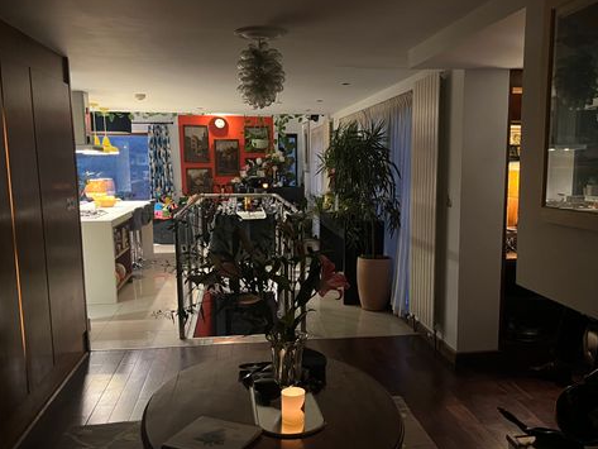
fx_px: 570
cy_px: 250
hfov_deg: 55.2
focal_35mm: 33
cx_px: 330
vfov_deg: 42.9
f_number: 1.6
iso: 640
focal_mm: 5.1
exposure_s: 1/25
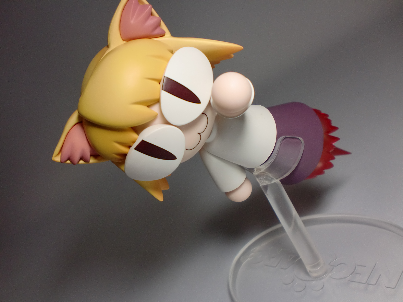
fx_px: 407
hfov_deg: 52.6
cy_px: 151
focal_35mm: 35
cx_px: 202
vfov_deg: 40.7
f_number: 3.1
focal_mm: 6.3
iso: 100
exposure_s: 1/125
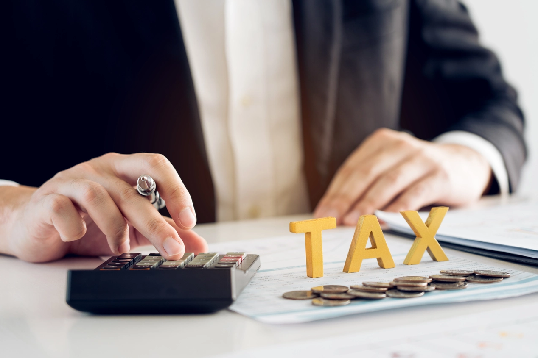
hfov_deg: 19.3
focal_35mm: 106
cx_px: 271
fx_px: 1584
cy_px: 180
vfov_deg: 12.9
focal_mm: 105
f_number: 4
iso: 200
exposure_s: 1/100
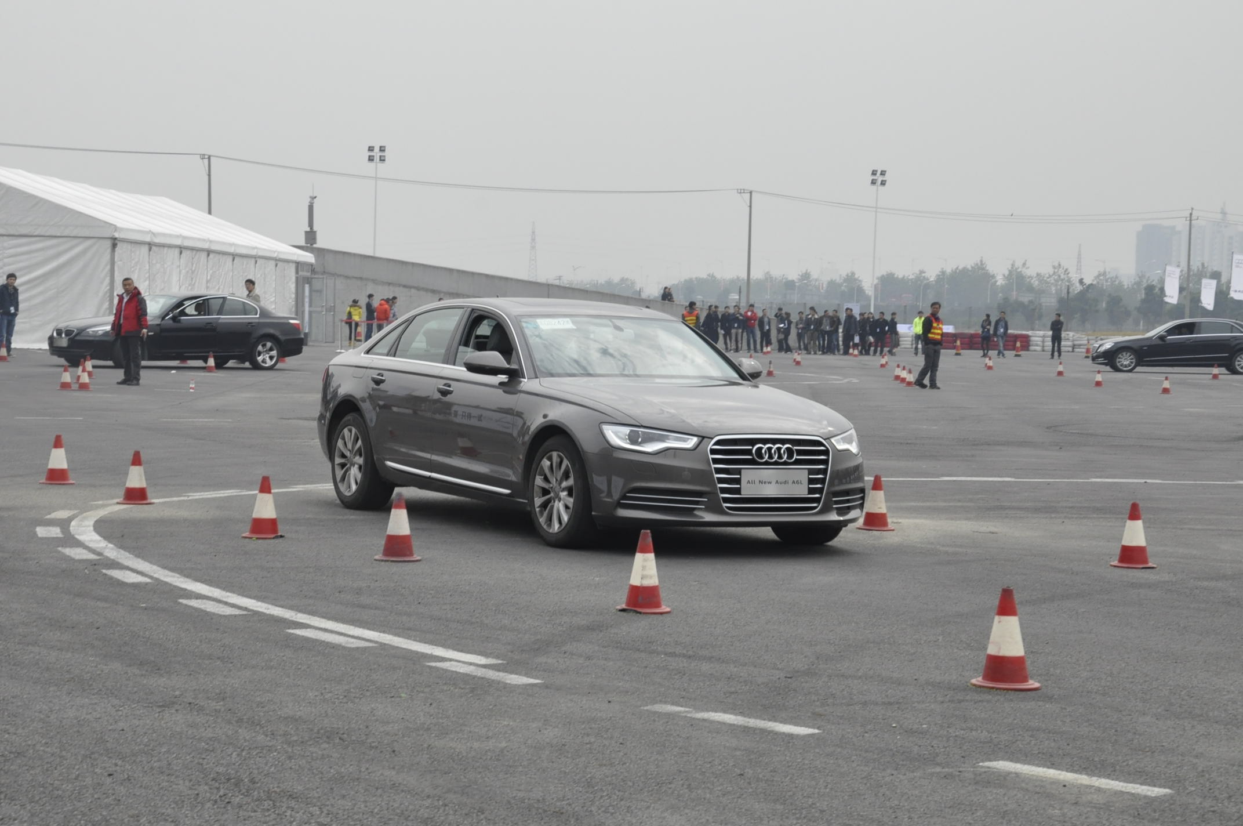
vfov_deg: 18.1
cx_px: 622
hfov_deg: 27.0
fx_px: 2586
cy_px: 413
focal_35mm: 75
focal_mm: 50
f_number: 13
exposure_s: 1/640
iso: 1000
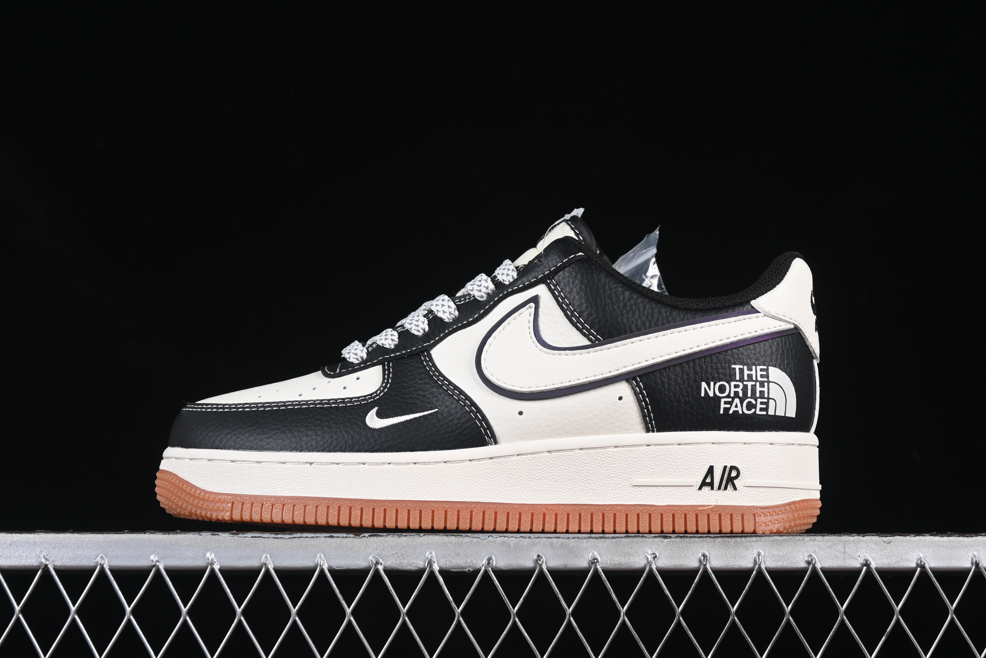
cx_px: 493
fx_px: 2054
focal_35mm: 75
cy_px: 329
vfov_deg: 18.2
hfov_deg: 27.0
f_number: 7.1
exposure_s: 1/80
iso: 160
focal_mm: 50
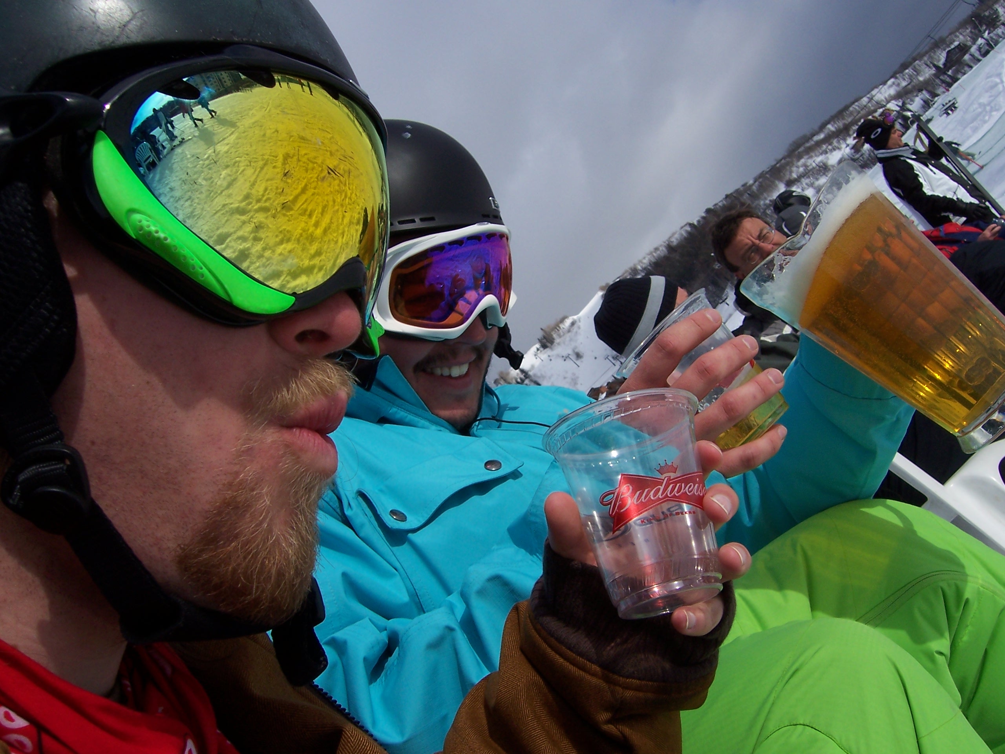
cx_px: 502
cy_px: 377
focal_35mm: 36
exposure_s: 1/1000
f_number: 4.8
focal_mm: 6
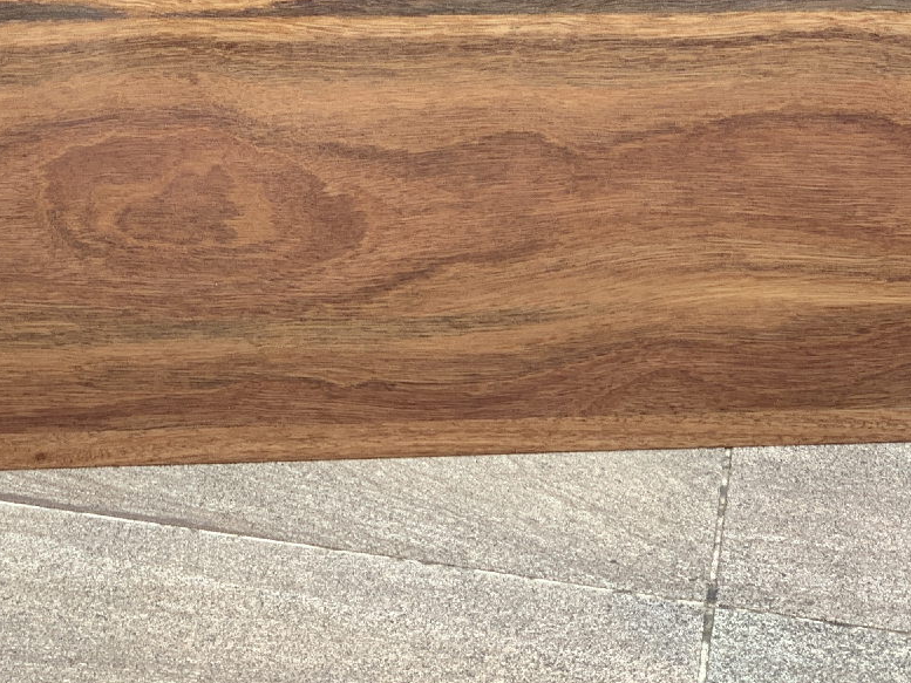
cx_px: 283
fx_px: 2843
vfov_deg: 13.6
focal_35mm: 108
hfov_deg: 18.1
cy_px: 68
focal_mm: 6
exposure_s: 1/122
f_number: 2.4
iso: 16
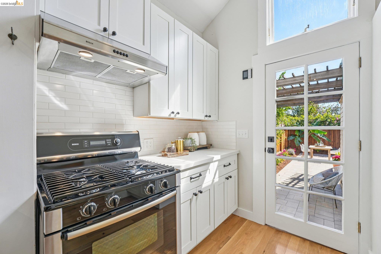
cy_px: 127
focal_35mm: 14
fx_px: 148
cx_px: 190
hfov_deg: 104.3
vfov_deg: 81.2
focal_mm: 14
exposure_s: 1/80
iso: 640
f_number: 8
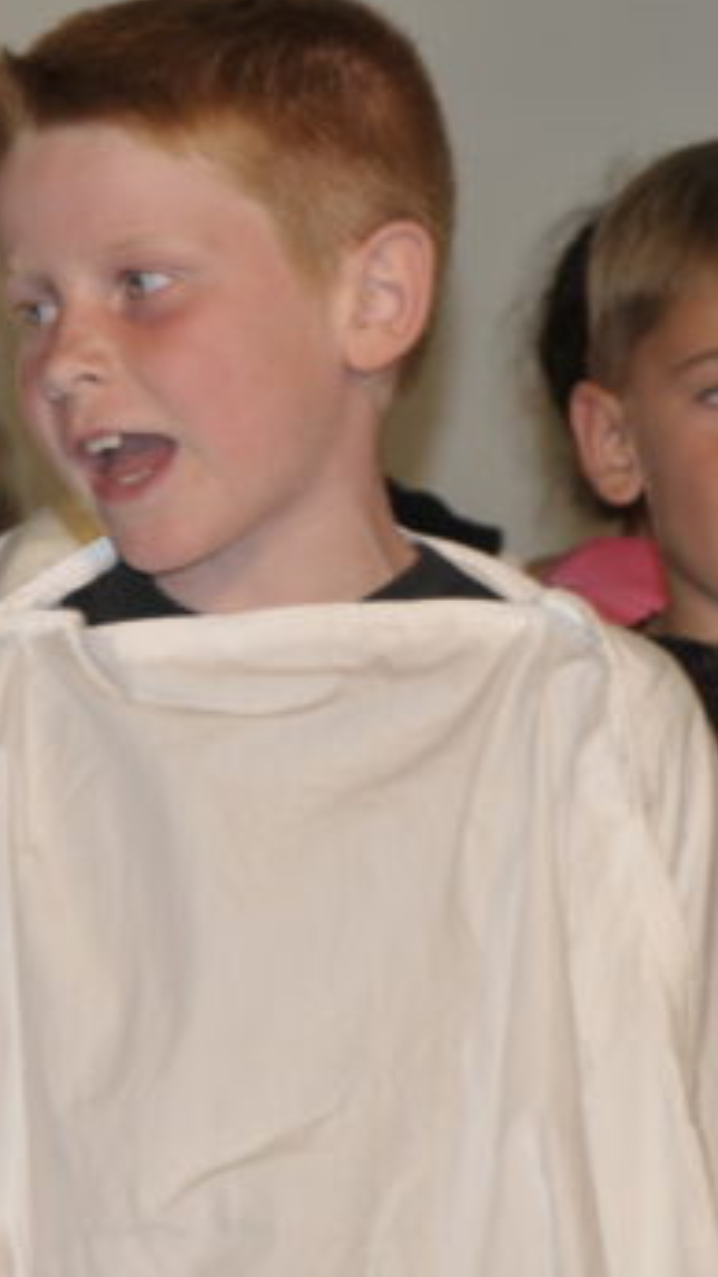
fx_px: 8362
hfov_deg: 4.9
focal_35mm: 247
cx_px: -303
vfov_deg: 8.7
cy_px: 444
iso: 200
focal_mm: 78
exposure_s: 1/60
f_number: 5.3
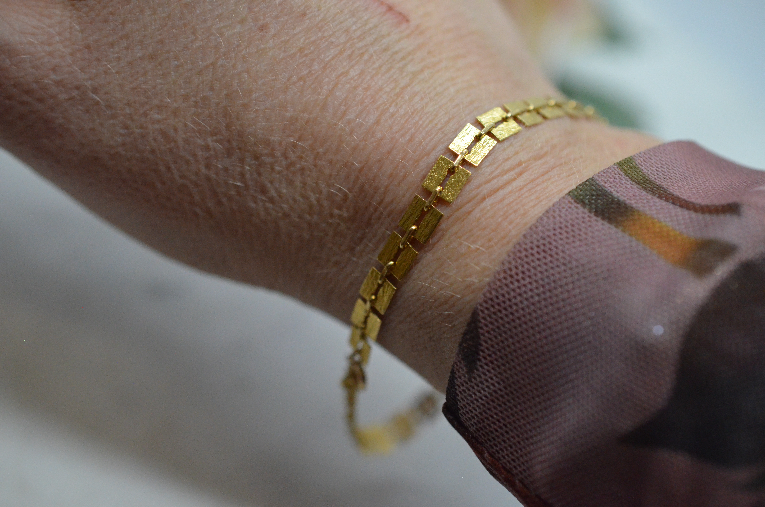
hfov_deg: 33.5
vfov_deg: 22.5
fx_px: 1272
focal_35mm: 60
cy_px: 254
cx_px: 382
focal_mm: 40
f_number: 4
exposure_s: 1/2500
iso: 3200
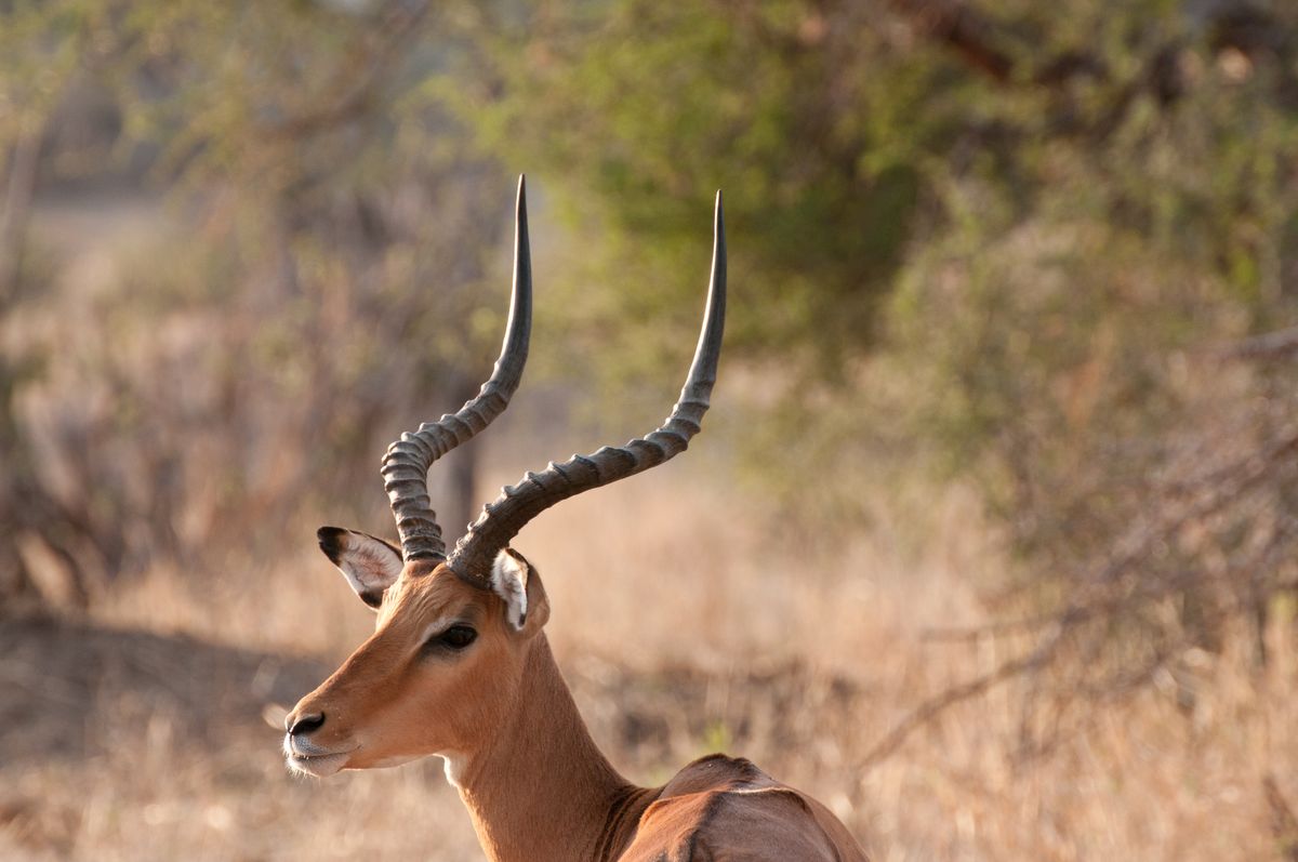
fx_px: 16205
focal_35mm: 450
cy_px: 431
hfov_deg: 4.6
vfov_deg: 3.0
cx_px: 649
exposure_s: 1/250
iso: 640
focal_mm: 300
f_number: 8
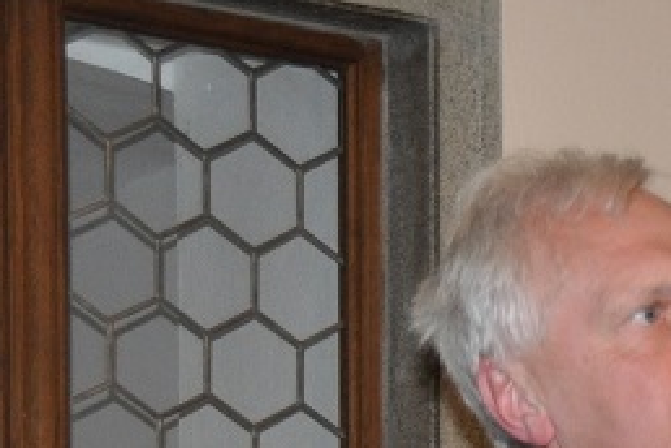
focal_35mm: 223
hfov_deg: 8.6
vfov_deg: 6.0
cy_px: 892
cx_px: 1482
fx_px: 4156
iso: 800
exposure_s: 1/60
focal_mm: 32
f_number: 4.2
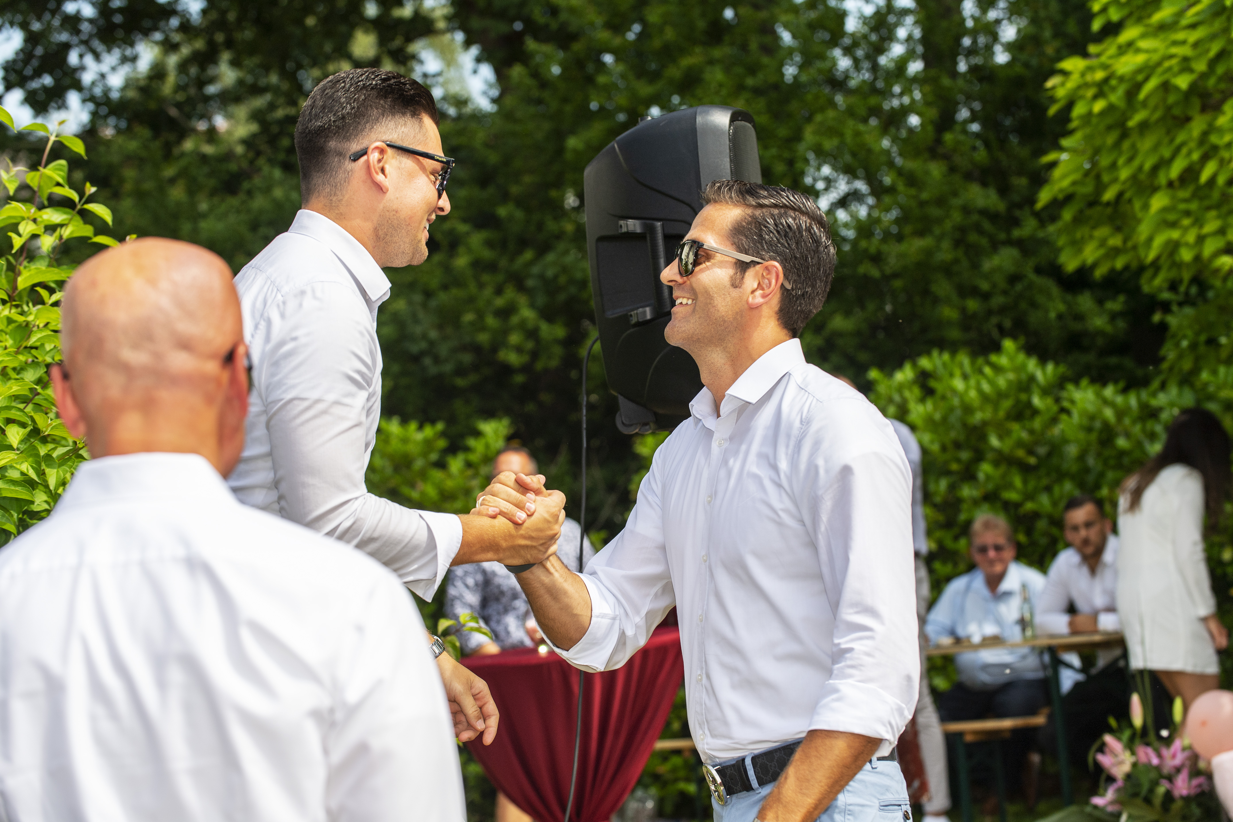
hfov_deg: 19.5
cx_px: 616
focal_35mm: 105
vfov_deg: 13.0
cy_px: 411
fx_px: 3596
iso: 500
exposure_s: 1/2000
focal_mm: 105
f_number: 5.6
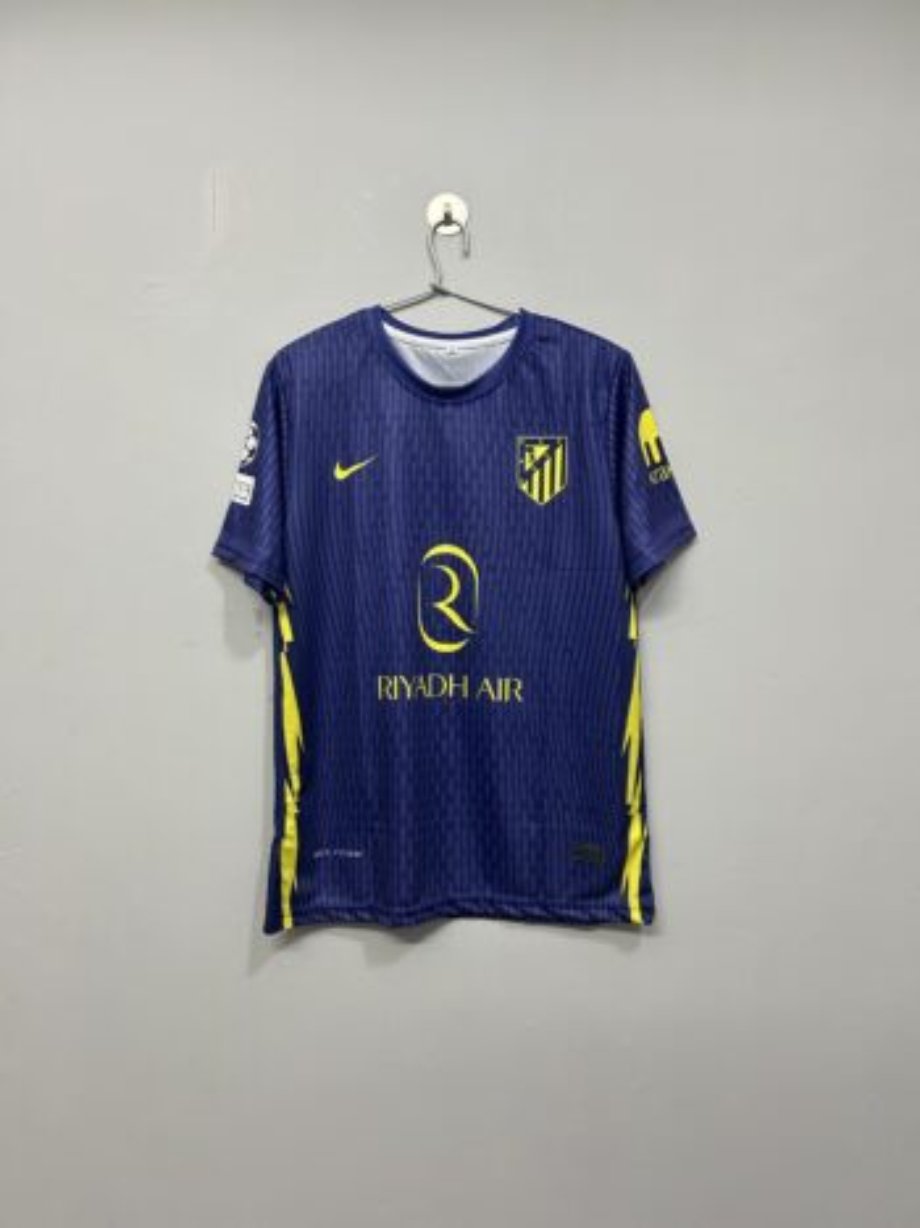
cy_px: 614
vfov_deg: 67.3
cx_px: 460
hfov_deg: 53.0
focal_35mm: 26
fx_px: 922
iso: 320
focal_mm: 5.7
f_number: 1.5
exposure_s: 1/50
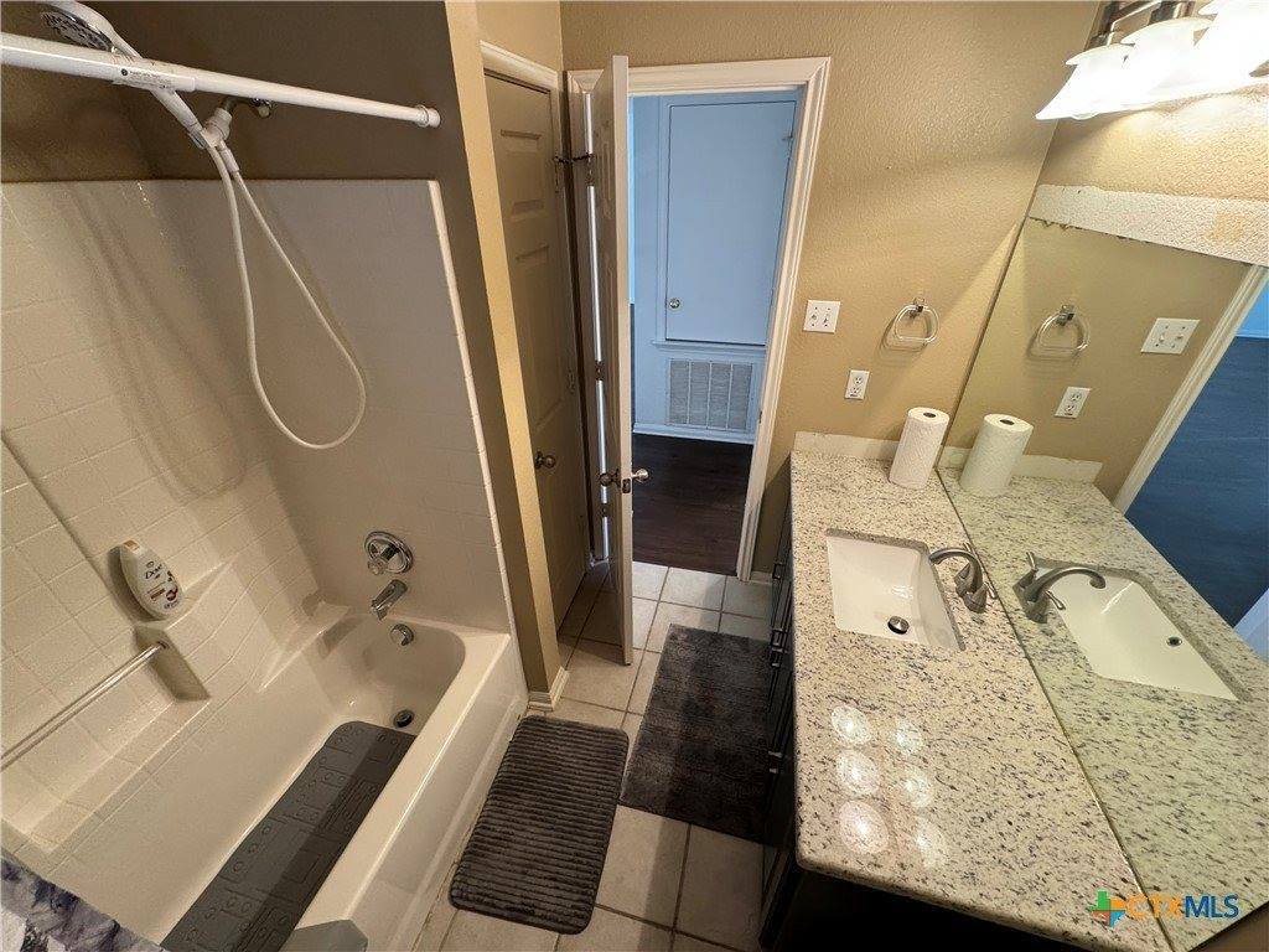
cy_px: 476
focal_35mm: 14
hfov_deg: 102.1
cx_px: 634
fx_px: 513
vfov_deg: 85.7
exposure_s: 1/60
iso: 640
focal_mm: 2.22
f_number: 2.2
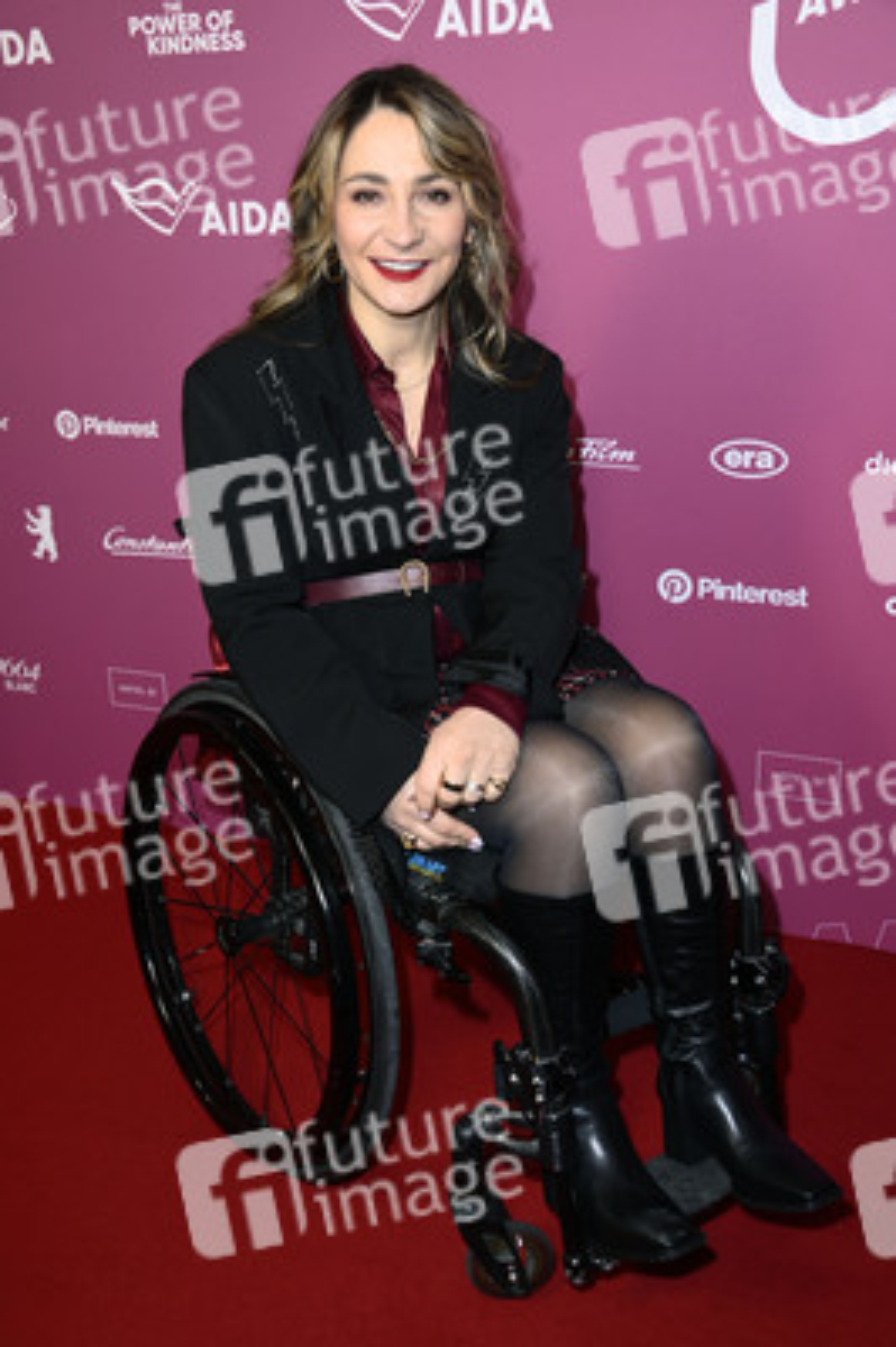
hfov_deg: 35.0
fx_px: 1421
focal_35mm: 38
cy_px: 674
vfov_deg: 50.7
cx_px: 448
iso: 640
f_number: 5.6
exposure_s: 1/250
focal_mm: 38
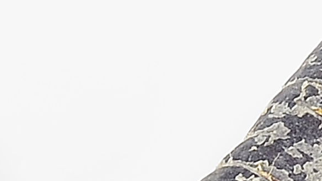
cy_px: 480
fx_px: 3765
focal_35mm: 441
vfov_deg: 2.7
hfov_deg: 4.9
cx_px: -10
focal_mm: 38
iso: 200
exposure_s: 1/60
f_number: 6.3
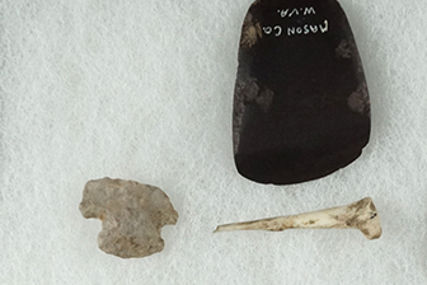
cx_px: 304
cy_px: 357
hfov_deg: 20.1
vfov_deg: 13.1
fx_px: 1198
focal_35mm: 101
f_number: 8
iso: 1250
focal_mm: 24
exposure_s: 1/400
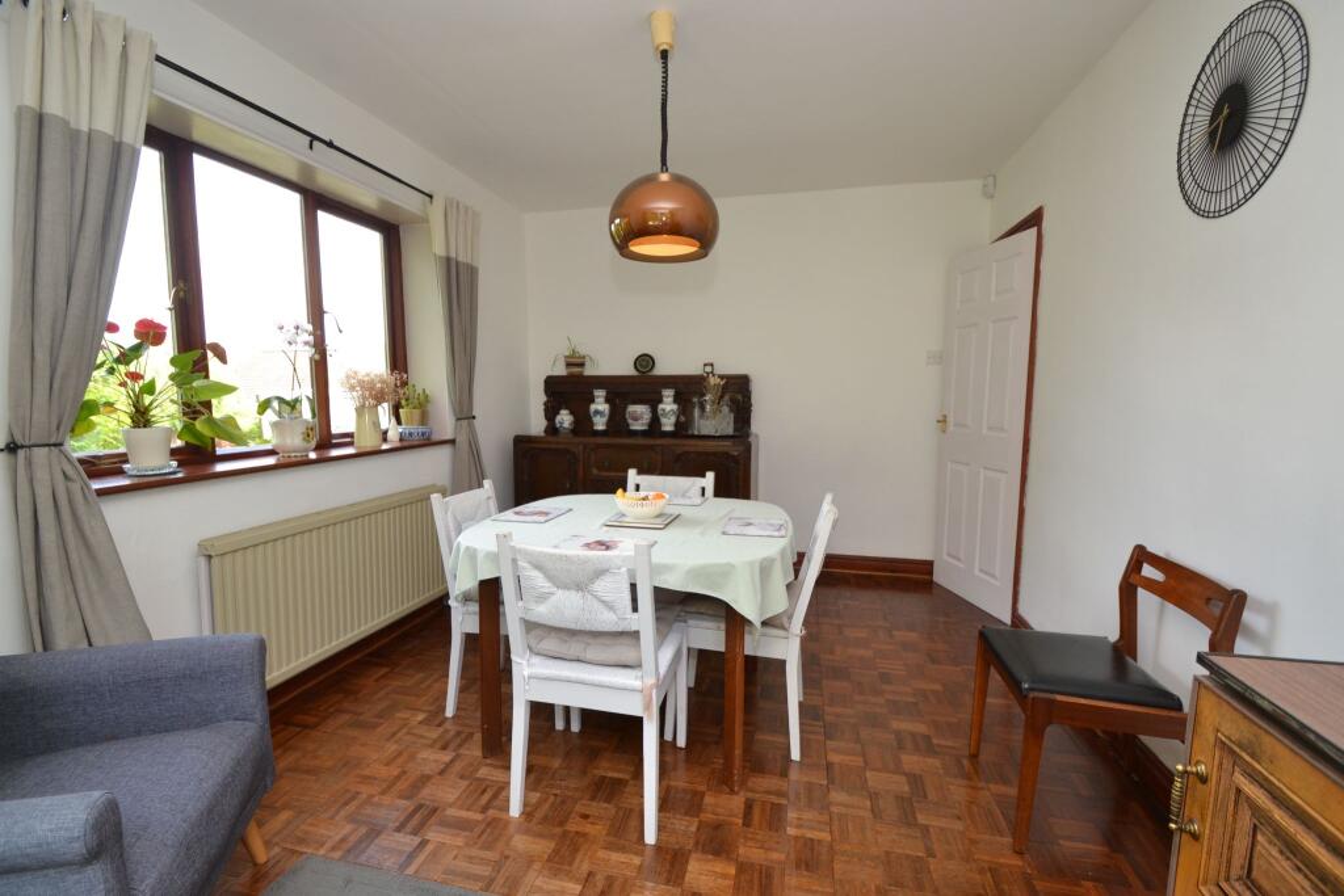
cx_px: 672
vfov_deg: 77.3
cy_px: 448
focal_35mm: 15
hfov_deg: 100.4
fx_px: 560
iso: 400
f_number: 5
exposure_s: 1/100
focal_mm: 10
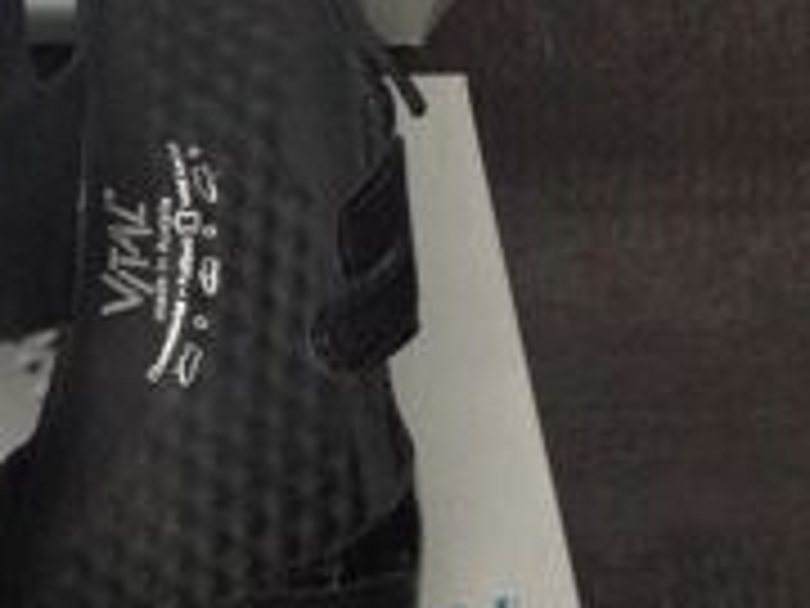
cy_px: 191
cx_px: -108
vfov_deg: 15.9
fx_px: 2176
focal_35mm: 93
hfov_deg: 20.0
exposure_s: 1/15
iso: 320
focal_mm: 4.28
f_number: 2.4
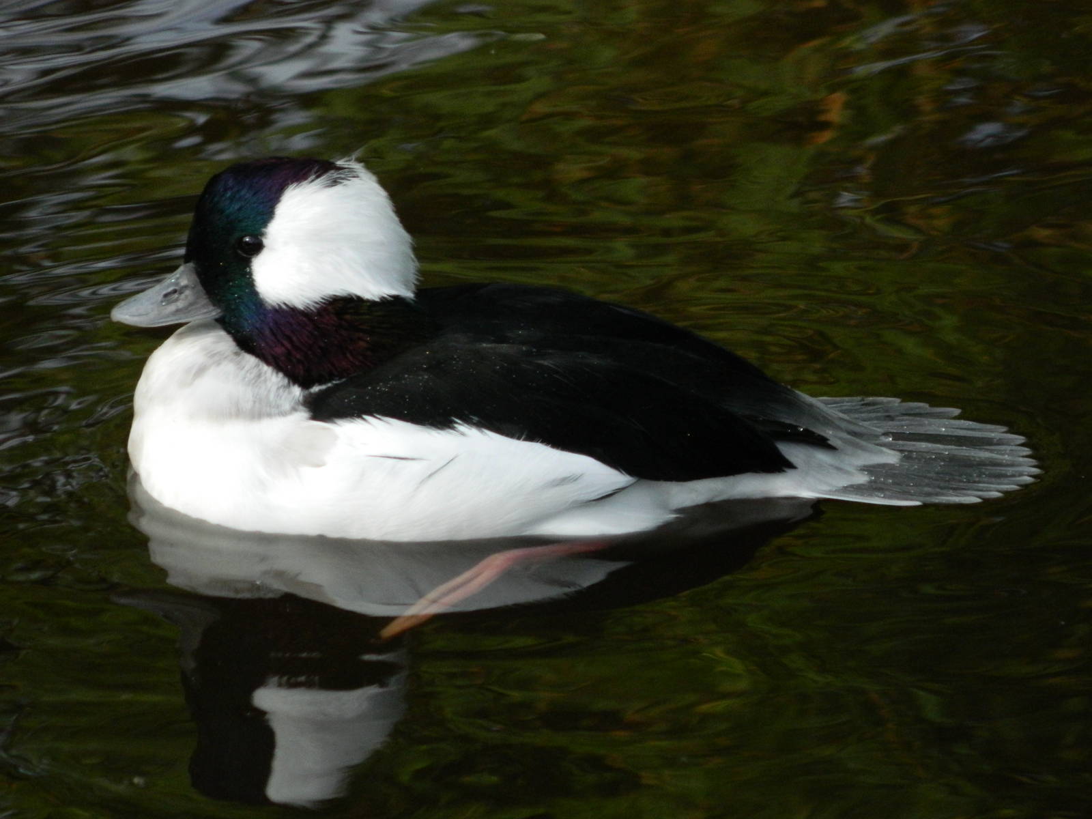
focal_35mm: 525
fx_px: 16562
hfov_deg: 3.8
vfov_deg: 2.8
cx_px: 546
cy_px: 410
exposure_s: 1/500
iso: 360
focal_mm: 94.5
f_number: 5.8
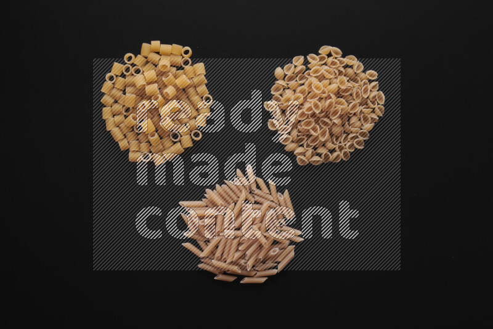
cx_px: 246
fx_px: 685
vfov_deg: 27.0
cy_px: 164
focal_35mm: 50
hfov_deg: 39.6
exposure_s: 1/100
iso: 100
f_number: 8
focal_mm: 50
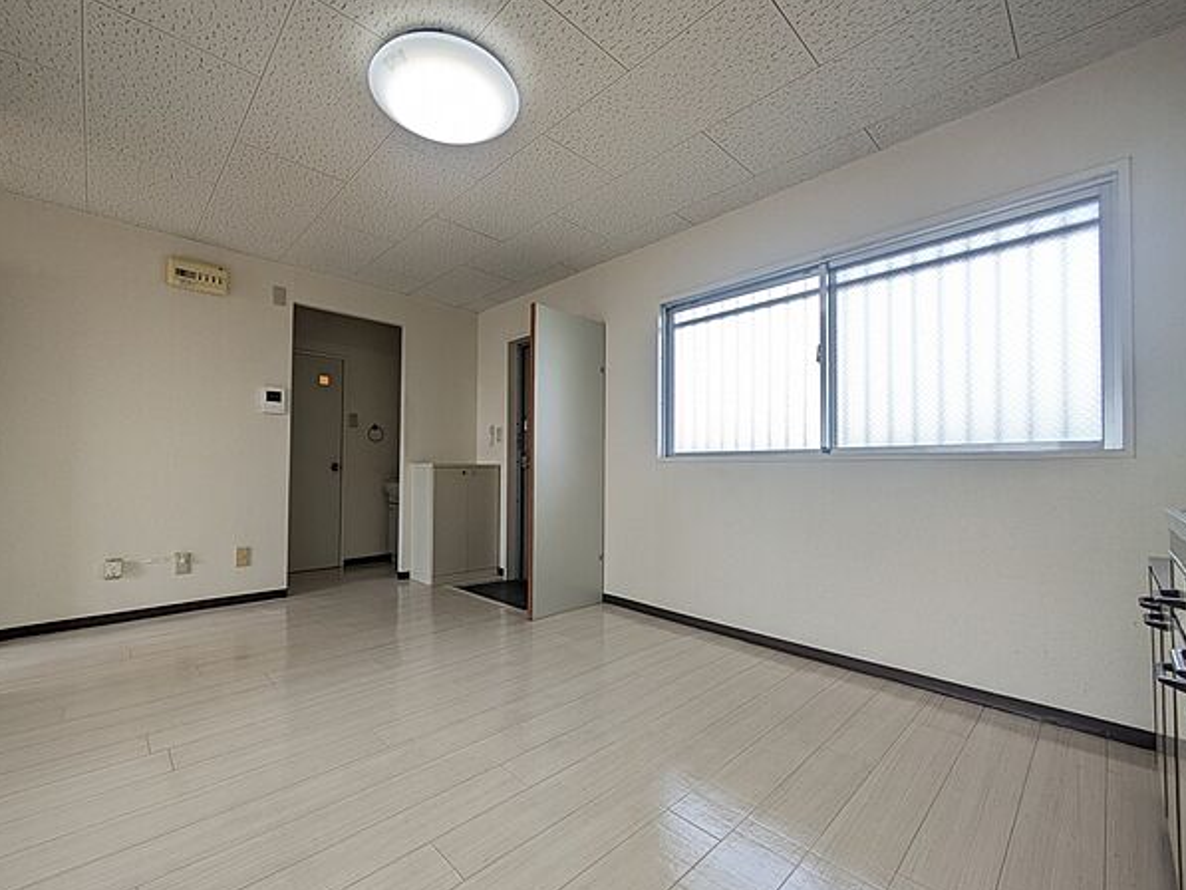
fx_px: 514
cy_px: 455
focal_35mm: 15
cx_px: 564
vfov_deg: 81.8
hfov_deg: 98.1
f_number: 2.2
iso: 49
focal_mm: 1.83
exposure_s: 1/153
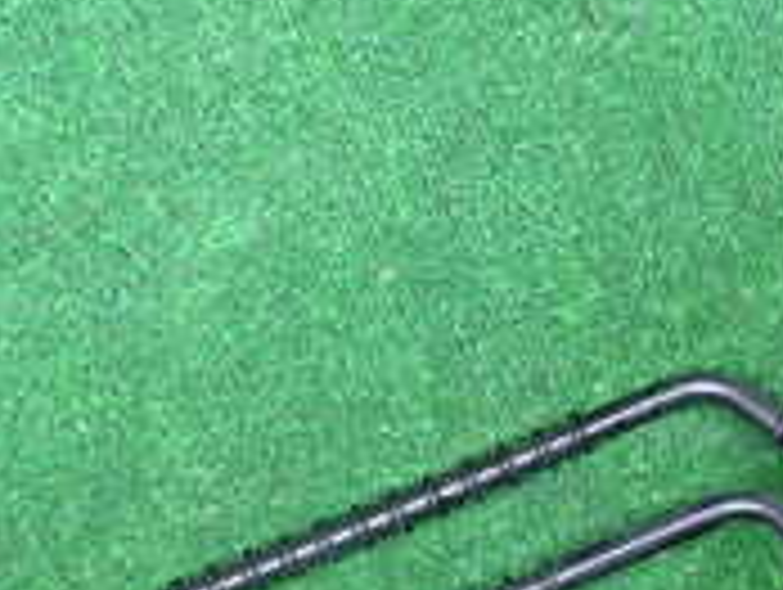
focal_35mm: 124
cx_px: 828
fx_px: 2809
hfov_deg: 15.5
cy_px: 509
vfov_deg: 11.9
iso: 400
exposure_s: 1/125
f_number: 2.5
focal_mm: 6.37
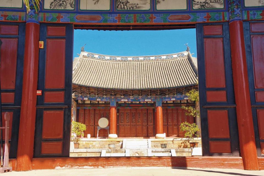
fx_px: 308
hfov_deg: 46.4
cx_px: 132
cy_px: 88
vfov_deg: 31.9
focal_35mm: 42
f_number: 8
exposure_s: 1/2000
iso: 1600
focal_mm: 42
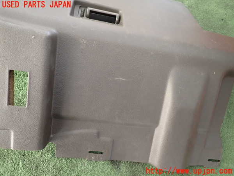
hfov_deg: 69.4
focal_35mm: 25
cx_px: 117
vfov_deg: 54.9
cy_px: 88
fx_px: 169
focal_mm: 4.5
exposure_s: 1/40
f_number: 2
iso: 200
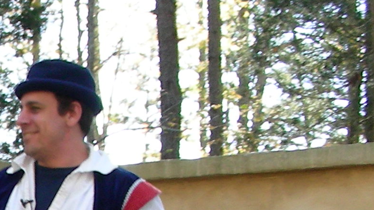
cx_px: -185
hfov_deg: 13.6
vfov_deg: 7.9
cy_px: 357
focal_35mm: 149
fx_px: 1478
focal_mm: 6.3
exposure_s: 1/57.2
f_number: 3.5
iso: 50
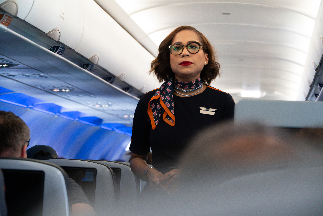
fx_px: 1050
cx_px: 162
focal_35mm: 117
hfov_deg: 17.5
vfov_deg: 11.7
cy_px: 108
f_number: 4
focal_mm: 78
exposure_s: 1/125
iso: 1250
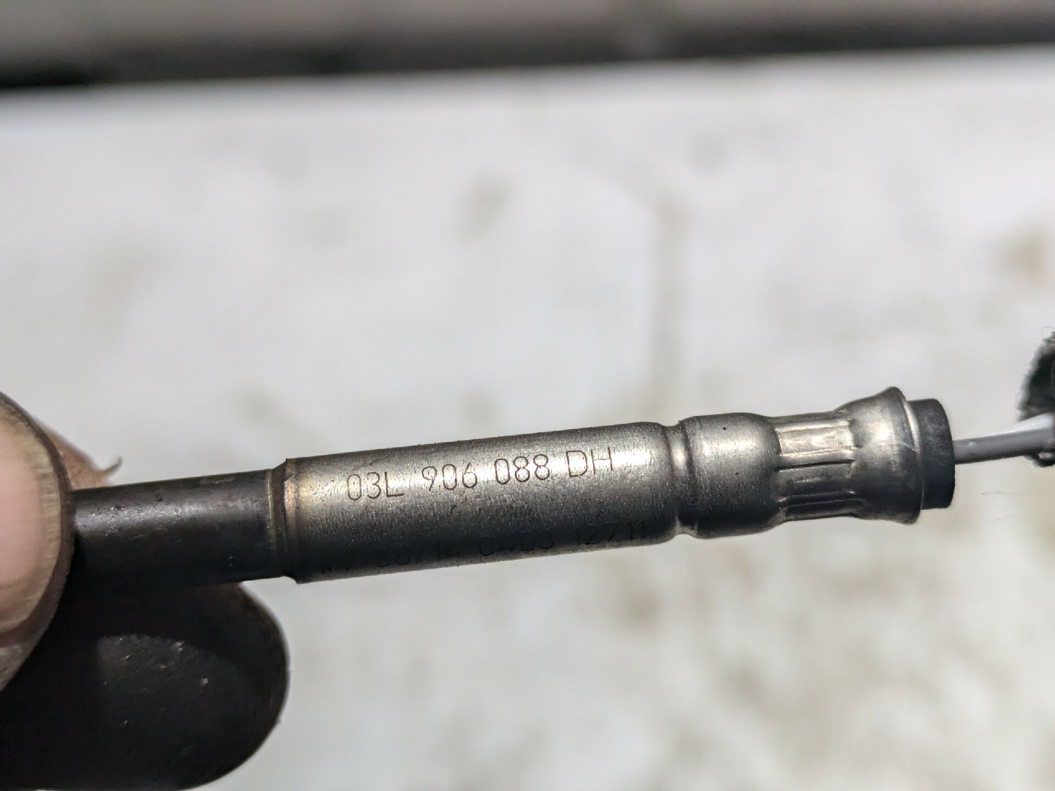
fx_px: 1554
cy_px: 396
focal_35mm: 51
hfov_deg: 37.5
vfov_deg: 28.6
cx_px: 528
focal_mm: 5.43
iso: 77
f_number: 1.89
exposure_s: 1/100
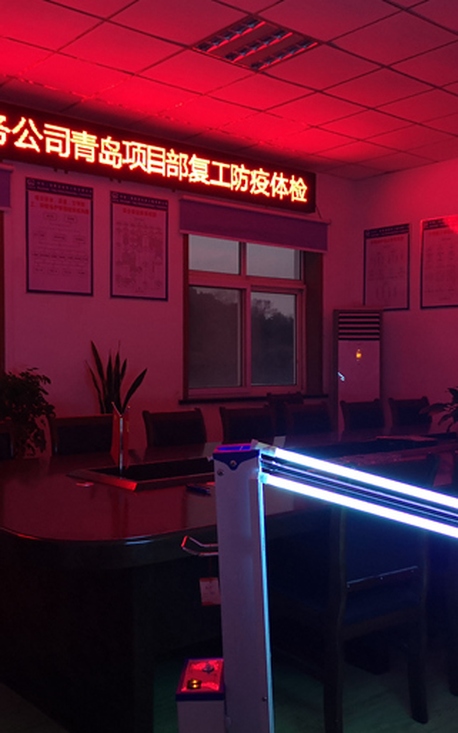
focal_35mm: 39
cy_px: 363
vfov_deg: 50.4
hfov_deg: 32.8
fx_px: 779
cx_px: 225
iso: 400
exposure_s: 1/24
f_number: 1.8
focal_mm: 3.95
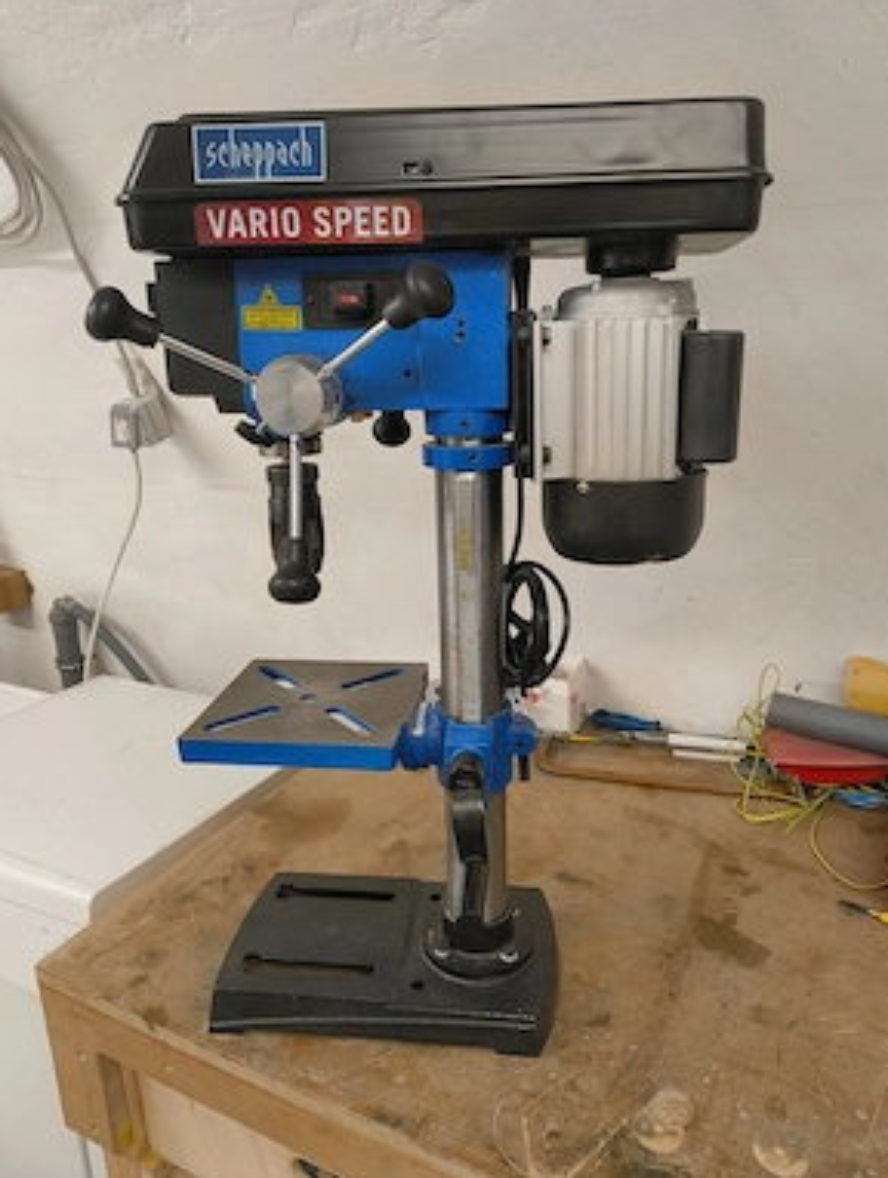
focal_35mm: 25
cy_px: 574
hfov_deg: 55.0
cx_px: 459
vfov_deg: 69.3
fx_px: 852
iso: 769
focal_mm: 5.56
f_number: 1.87
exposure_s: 1/50
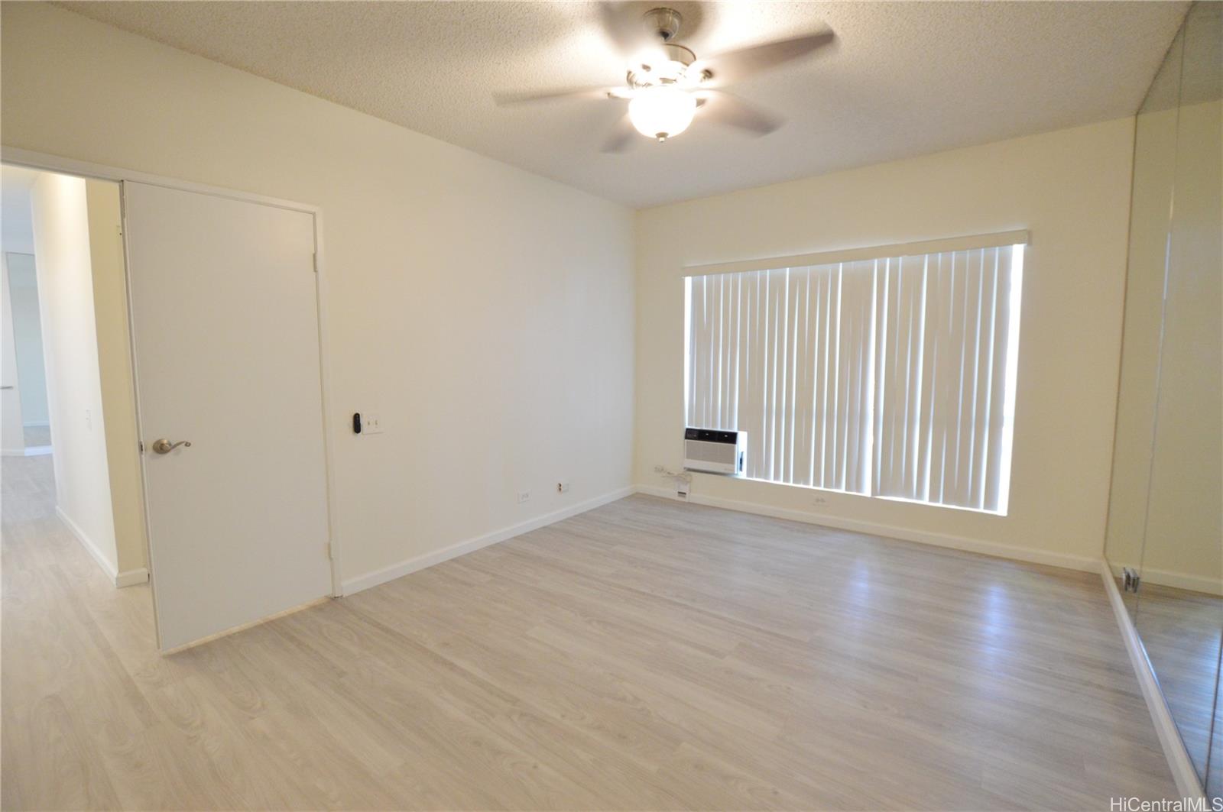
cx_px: 612
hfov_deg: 100.5
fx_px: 509
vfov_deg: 77.2
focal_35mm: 15
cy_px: 406
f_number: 3.5
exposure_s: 1/60
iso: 1600
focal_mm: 10
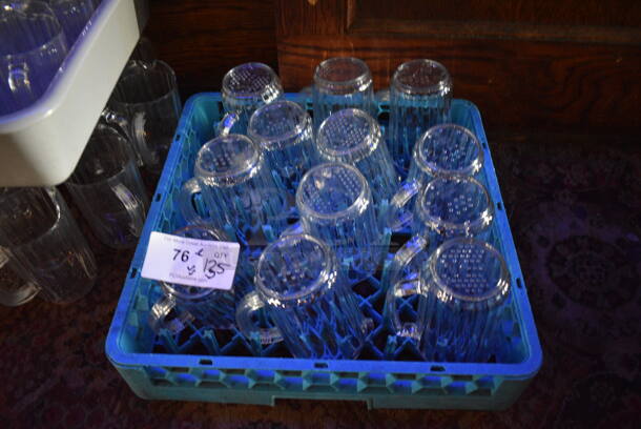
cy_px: 214
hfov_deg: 67.3
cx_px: 320
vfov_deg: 48.0
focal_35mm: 27
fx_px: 481
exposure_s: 1/20
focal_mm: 18
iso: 3200
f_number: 3.5
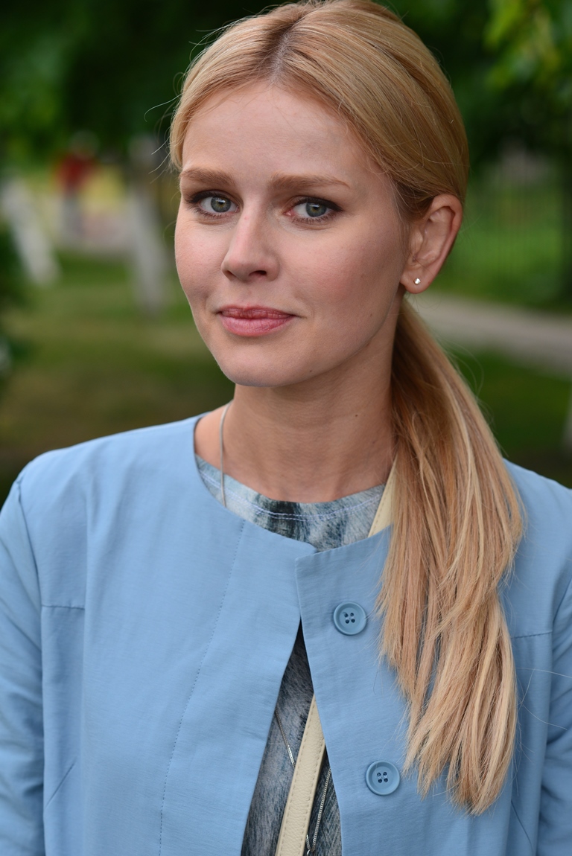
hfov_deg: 16.1
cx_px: 286
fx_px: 2023
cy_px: 428
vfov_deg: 23.9
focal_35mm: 85
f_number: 5
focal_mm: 85
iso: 400
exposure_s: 1/250
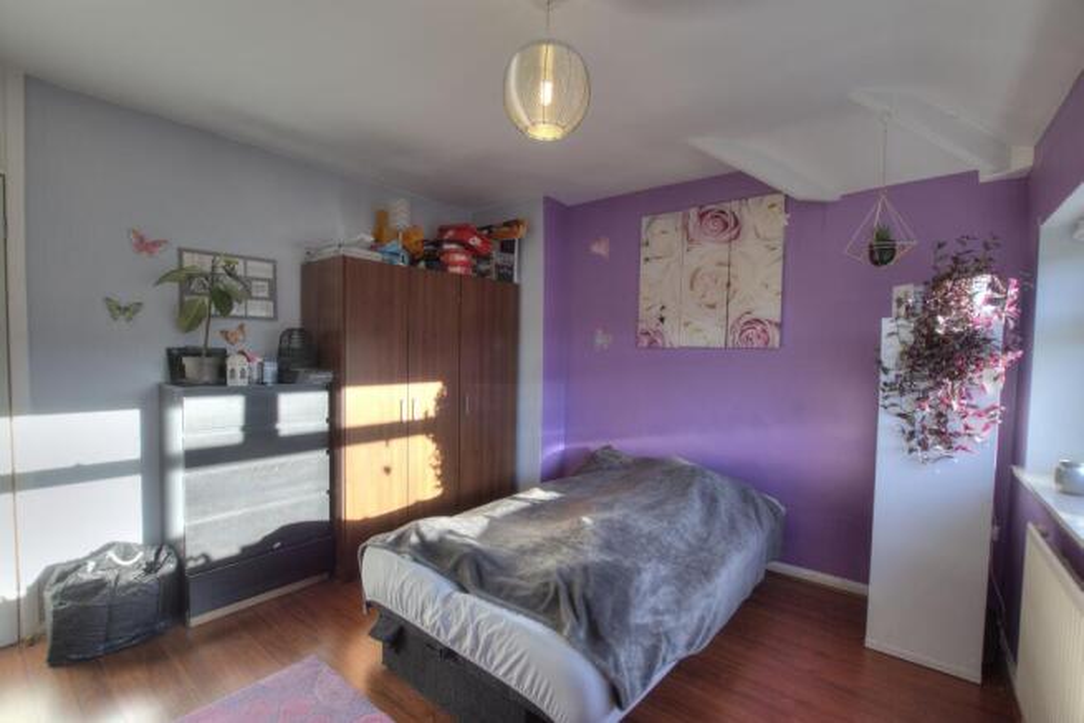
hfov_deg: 100.4
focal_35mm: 15
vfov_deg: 77.4
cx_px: 542
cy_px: 362
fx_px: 452
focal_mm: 10
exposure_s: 1/30
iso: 400
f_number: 8
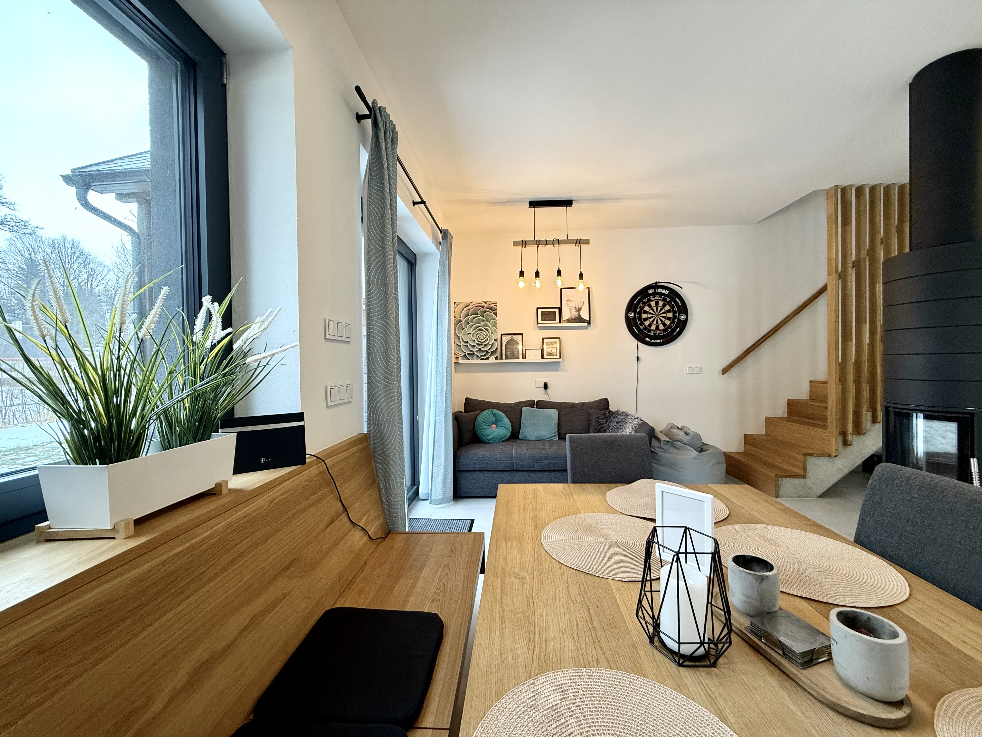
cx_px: 491
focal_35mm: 14
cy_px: 368
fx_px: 397
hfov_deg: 102.1
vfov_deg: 85.7
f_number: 2.2
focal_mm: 2.22
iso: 160
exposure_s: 1/99
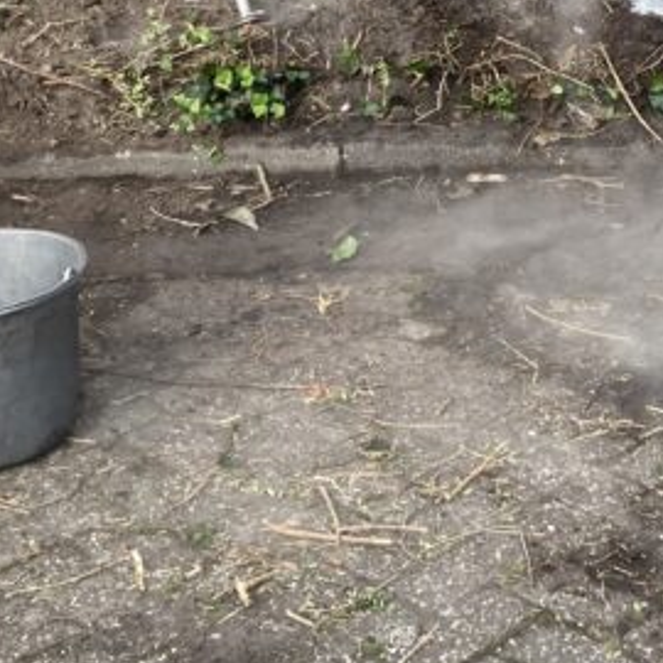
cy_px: -17
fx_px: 2037
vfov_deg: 18.0
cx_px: 683
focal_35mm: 94
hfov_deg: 18.0
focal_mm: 3.99
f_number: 1.8
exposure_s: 1/564
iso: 20
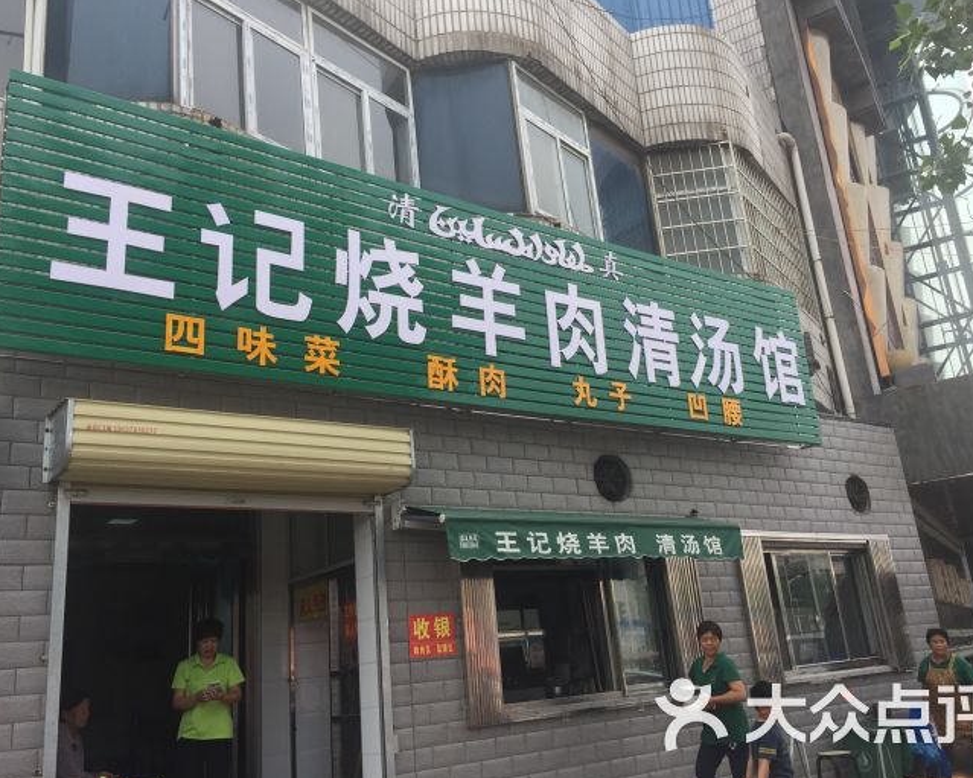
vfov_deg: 47.1
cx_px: 504
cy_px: 394
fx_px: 893
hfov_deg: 57.2
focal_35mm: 31
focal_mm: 4.15
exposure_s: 1/791
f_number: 2.2
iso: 32
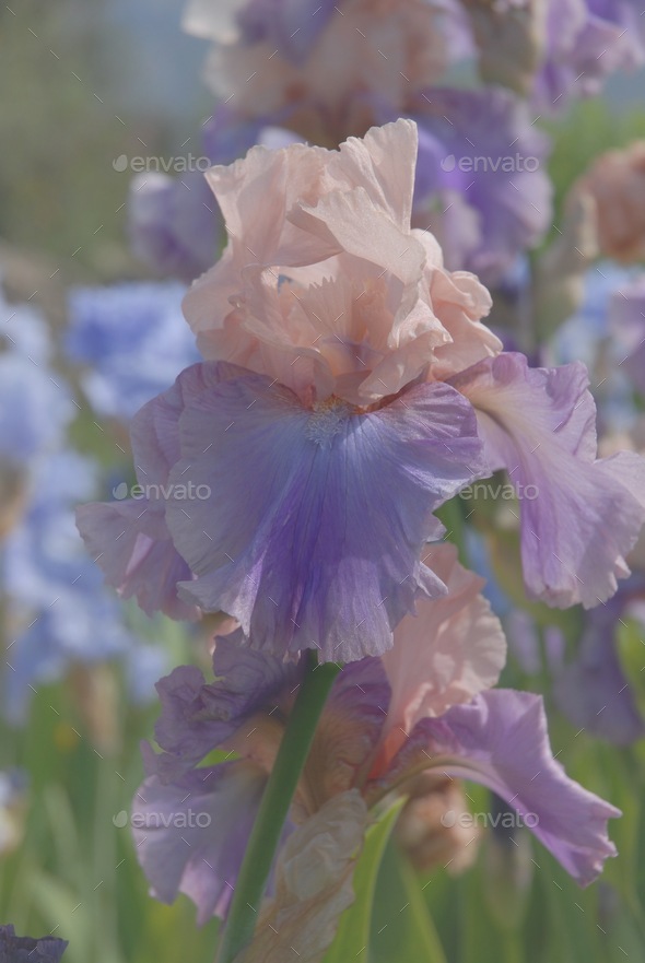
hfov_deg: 13.1
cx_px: 322
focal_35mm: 105
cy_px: 482
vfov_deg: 19.4
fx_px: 2813
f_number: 7.1
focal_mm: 70
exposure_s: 1/180
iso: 100
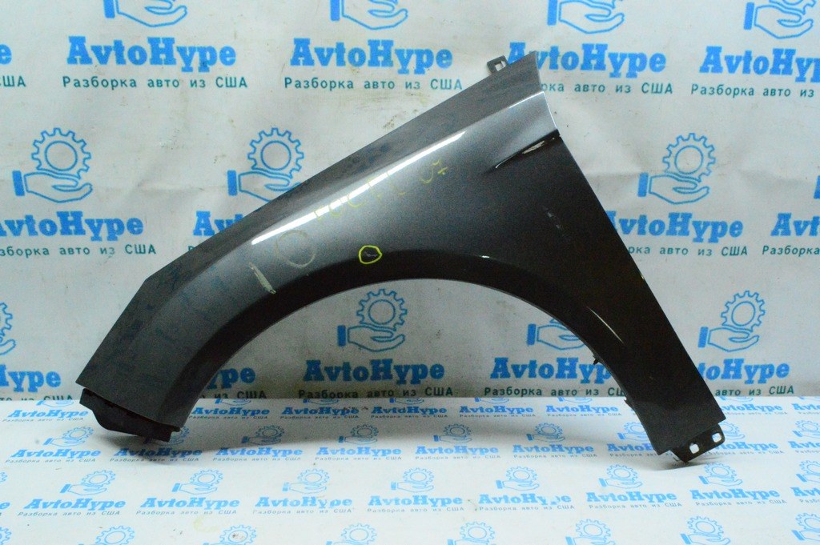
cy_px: 272
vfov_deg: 43.5
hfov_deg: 62.0
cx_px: 410
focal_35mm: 30
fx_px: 683
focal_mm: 20
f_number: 22
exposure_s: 1/60
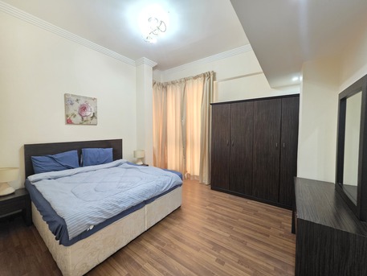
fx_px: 138
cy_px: 138
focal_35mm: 13
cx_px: 184
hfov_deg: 106.2
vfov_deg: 89.9
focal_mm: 2.2
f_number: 1.9
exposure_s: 1/25
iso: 1000
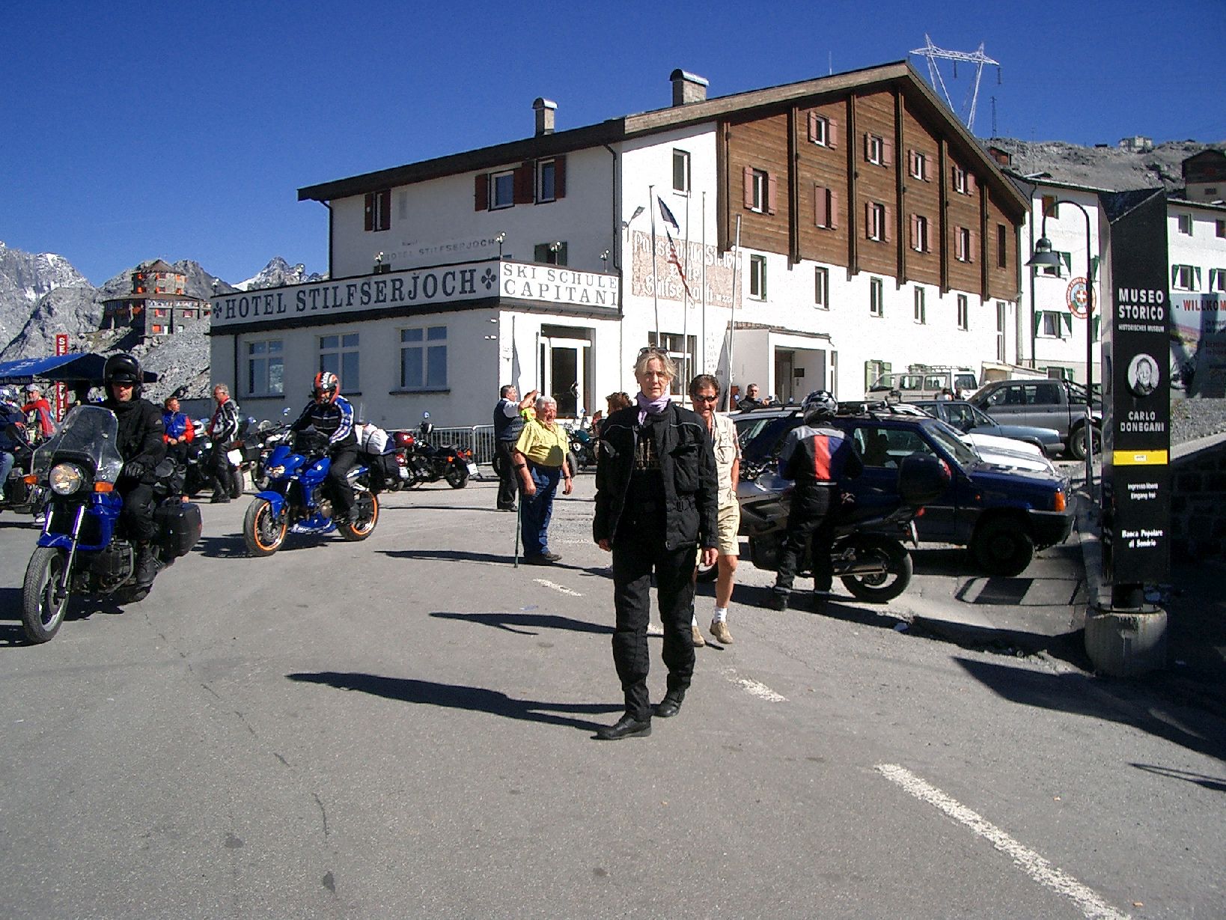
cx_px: 613
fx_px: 1240
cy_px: 460
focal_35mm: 35
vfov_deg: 40.7
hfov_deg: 52.6
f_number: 4.3
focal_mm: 5.8
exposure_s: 1/500
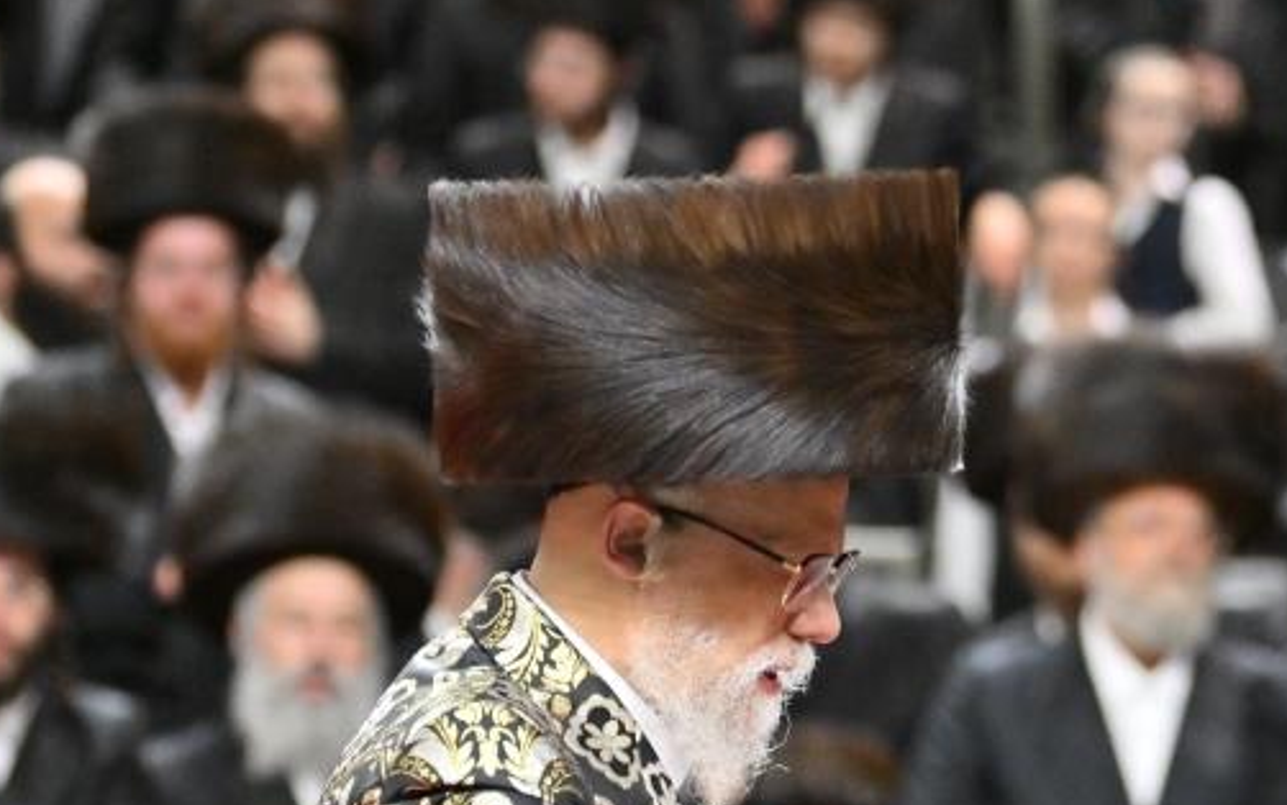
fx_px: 11437
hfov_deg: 6.4
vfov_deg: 4.0
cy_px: 526
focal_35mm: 326
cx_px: 1238
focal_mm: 105
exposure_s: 1/200
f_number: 2.8
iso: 1250
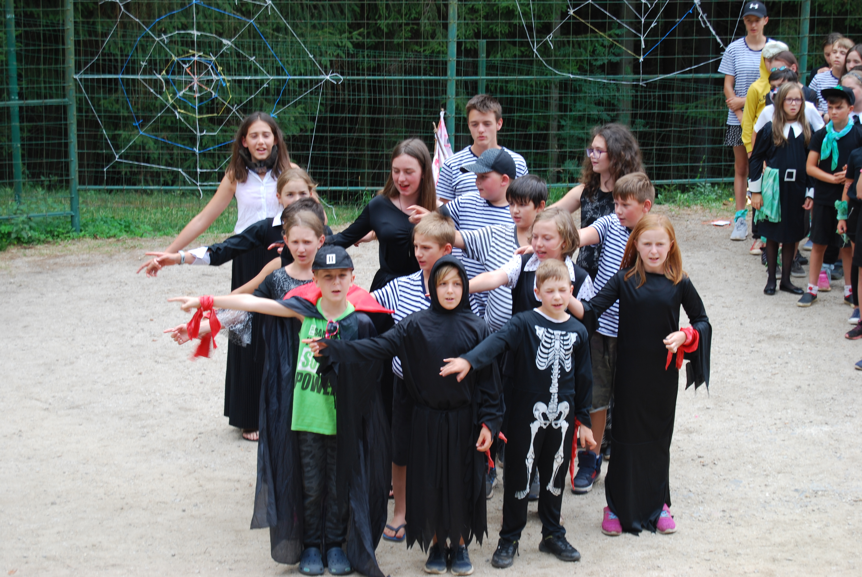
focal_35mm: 82
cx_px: 431
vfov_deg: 16.6
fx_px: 1978
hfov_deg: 24.6
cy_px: 288
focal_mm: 55
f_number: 5.6
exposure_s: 1/50
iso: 100
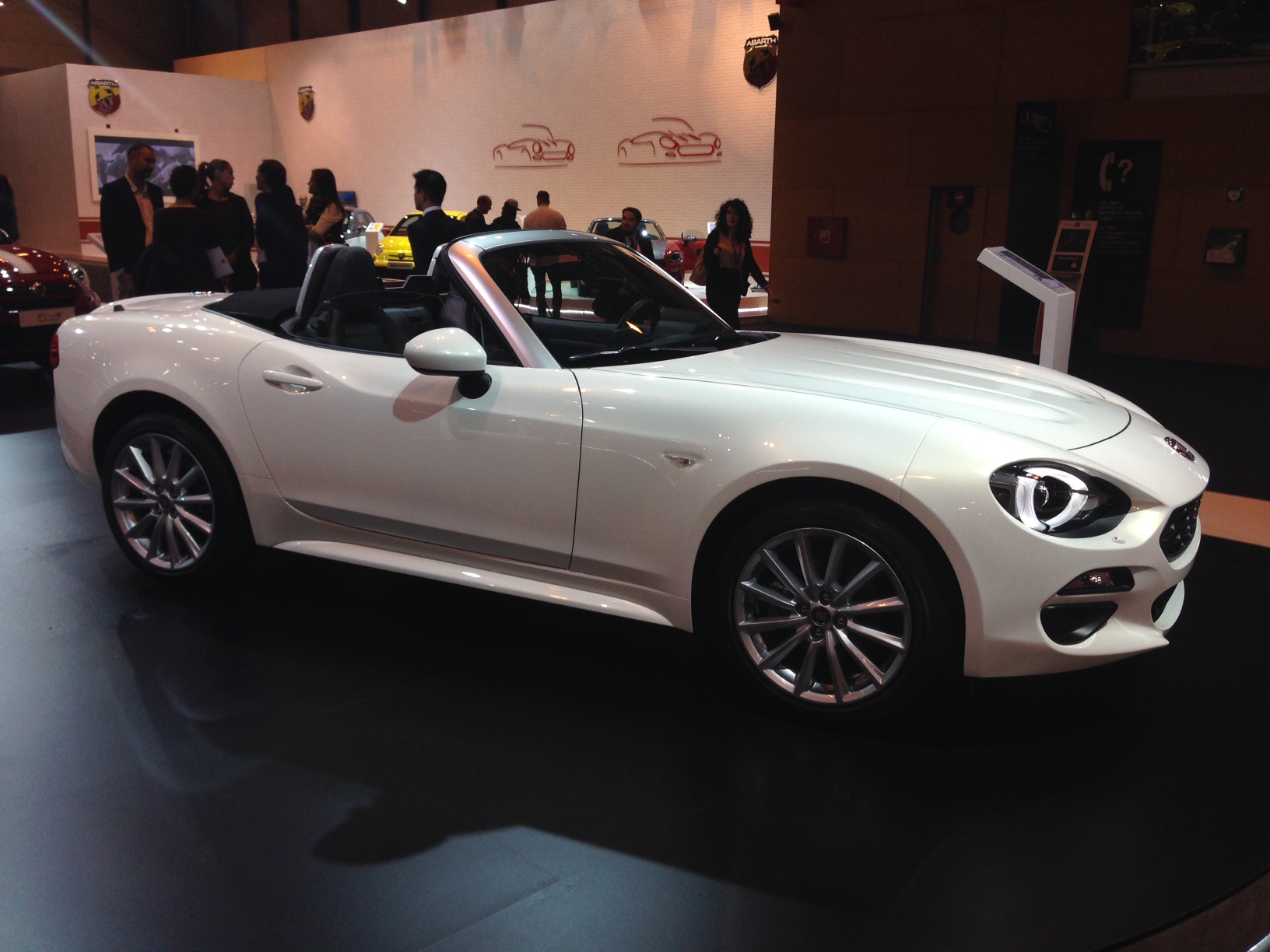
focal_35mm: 33
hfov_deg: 55.4
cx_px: 635
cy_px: 476
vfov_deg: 42.9
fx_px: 1211
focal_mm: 4.12
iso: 50
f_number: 2.4
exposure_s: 1/120
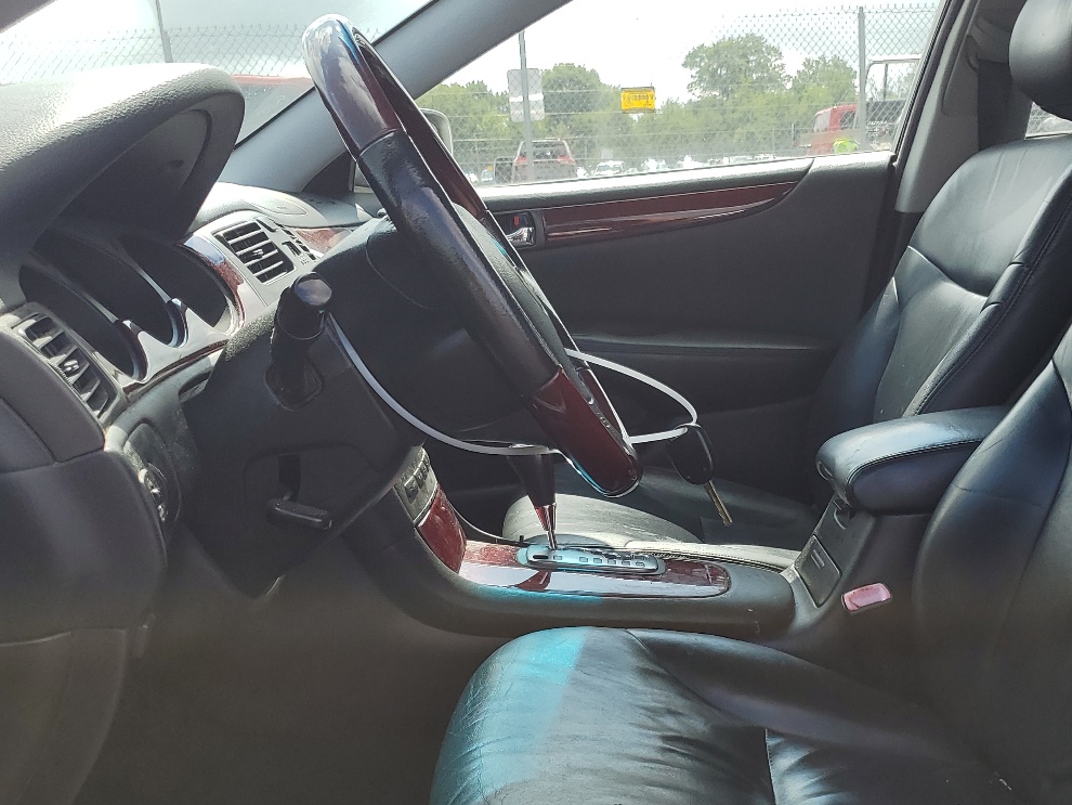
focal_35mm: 42
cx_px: 667
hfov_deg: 44.4
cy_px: 511
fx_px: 1301
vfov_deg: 34.2
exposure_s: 1/1250
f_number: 1.5
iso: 50
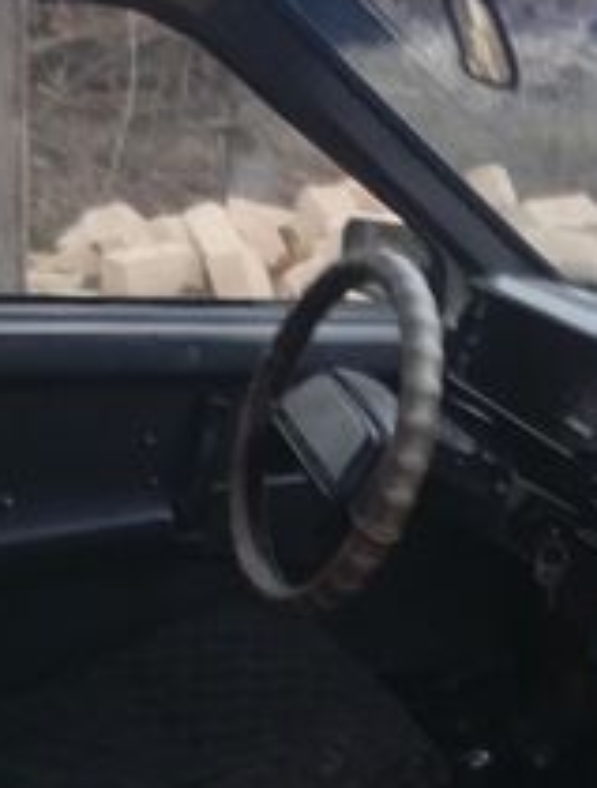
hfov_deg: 22.4
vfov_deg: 30.3
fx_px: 1440
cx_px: 612
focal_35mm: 63
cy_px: 550
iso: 1561
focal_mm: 3.98
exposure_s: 1/16.7
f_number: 1.8
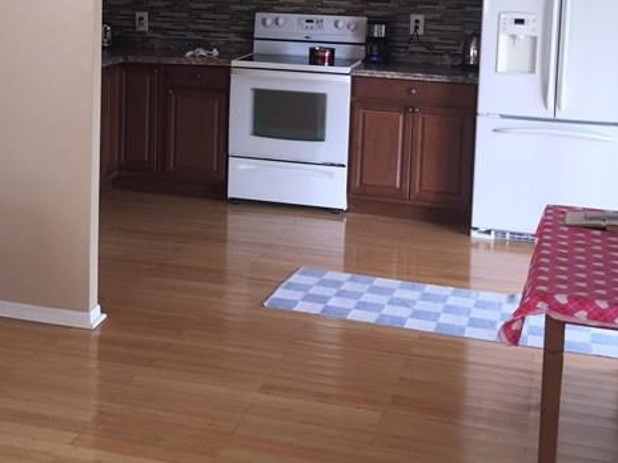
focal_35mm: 64
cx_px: 133
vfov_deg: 22.5
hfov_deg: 29.6
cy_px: 64
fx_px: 1143
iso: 32
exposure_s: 1/30
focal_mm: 4.15
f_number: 2.2
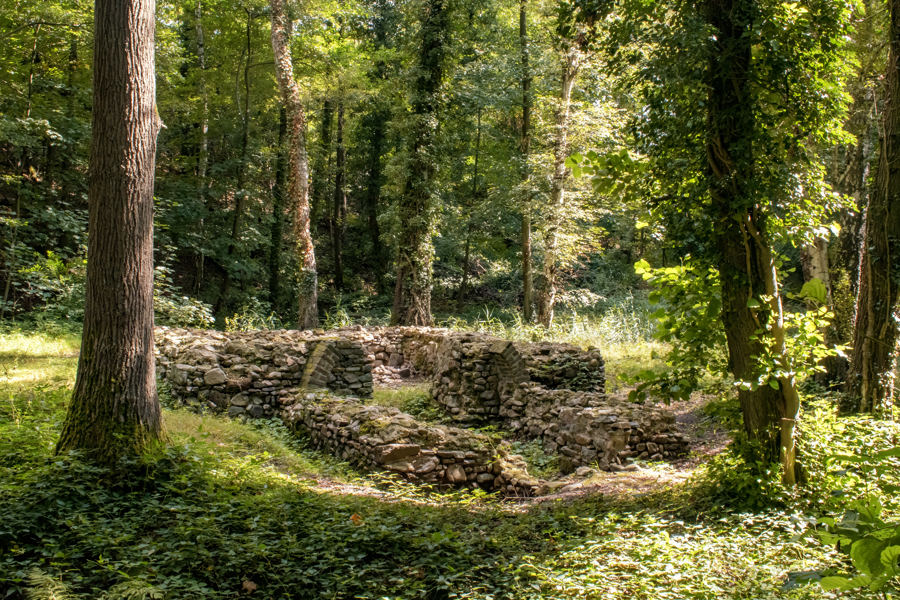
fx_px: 1075
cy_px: 301
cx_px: 448
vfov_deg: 31.2
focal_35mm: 43
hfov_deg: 45.4
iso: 1600
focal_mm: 28
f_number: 18
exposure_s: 1/80
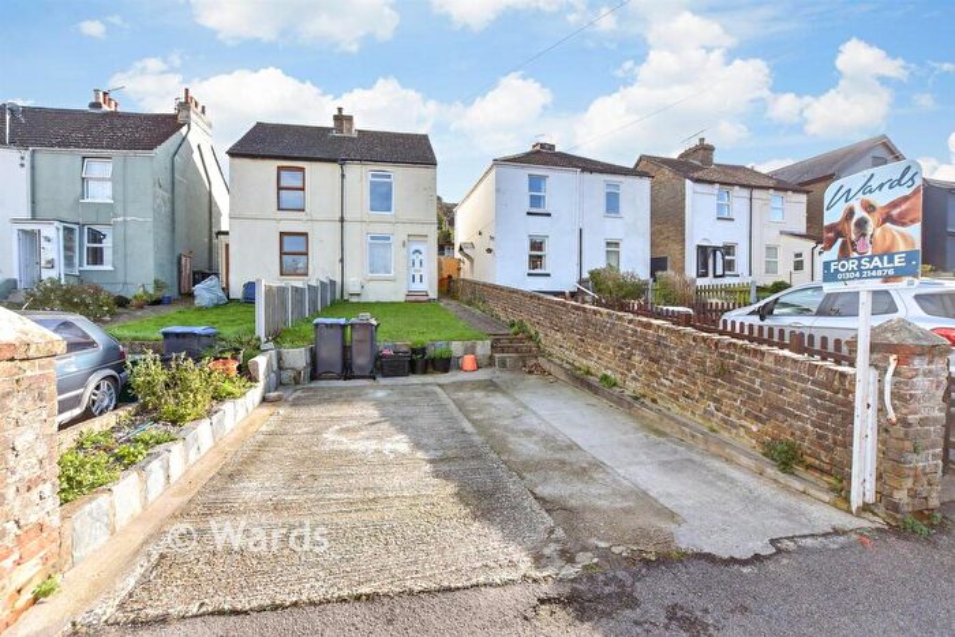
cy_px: 318
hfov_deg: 100.4
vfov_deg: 77.4
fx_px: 398
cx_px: 478
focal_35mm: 15
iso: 160
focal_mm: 10
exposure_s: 1/250
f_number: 6.3
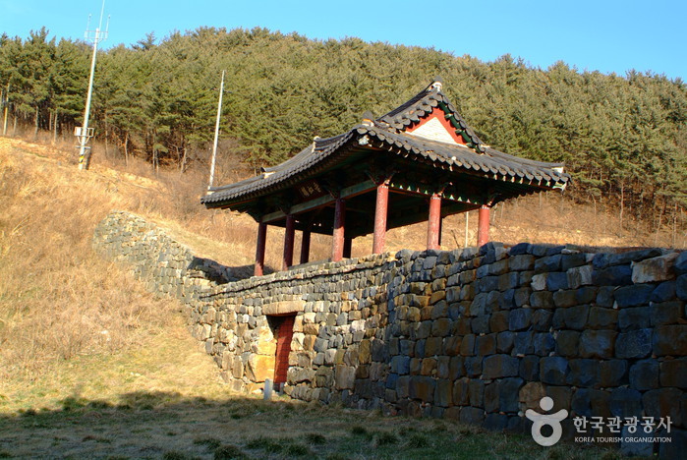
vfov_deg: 32.0
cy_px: 230
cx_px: 344
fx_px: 802
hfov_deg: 46.3
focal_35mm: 42
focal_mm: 28
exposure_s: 1/125
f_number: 5.6
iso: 100
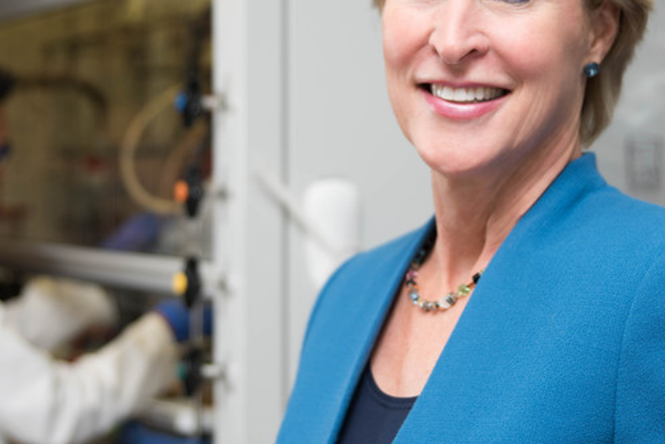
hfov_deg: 18.7
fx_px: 2015
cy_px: 147
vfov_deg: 12.6
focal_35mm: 109
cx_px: 385
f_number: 3.2
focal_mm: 46
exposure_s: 1/200
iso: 100
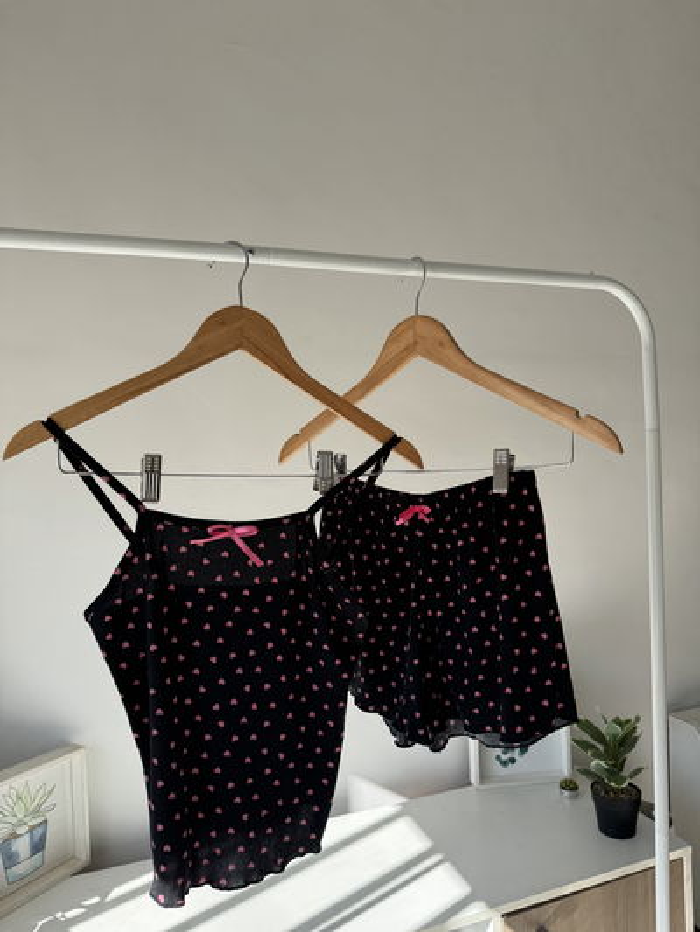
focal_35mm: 24
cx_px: 350
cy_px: 466
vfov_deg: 71.6
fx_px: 647
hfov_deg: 56.8
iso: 80
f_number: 1.78
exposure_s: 1/966
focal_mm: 6.76
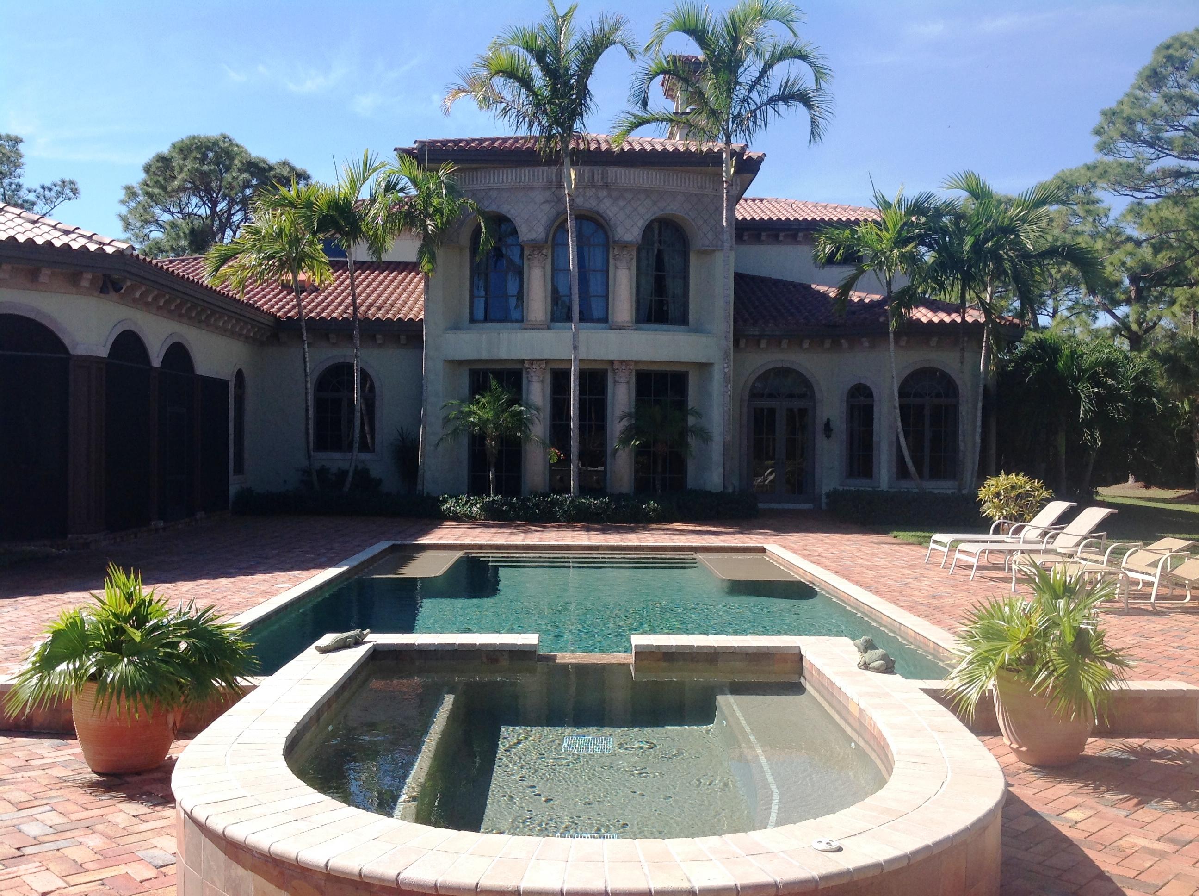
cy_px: 448
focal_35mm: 35
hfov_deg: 52.7
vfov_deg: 40.6
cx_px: 600
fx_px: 1211
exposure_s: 1/1209
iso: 50
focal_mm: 4.28
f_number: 2.4
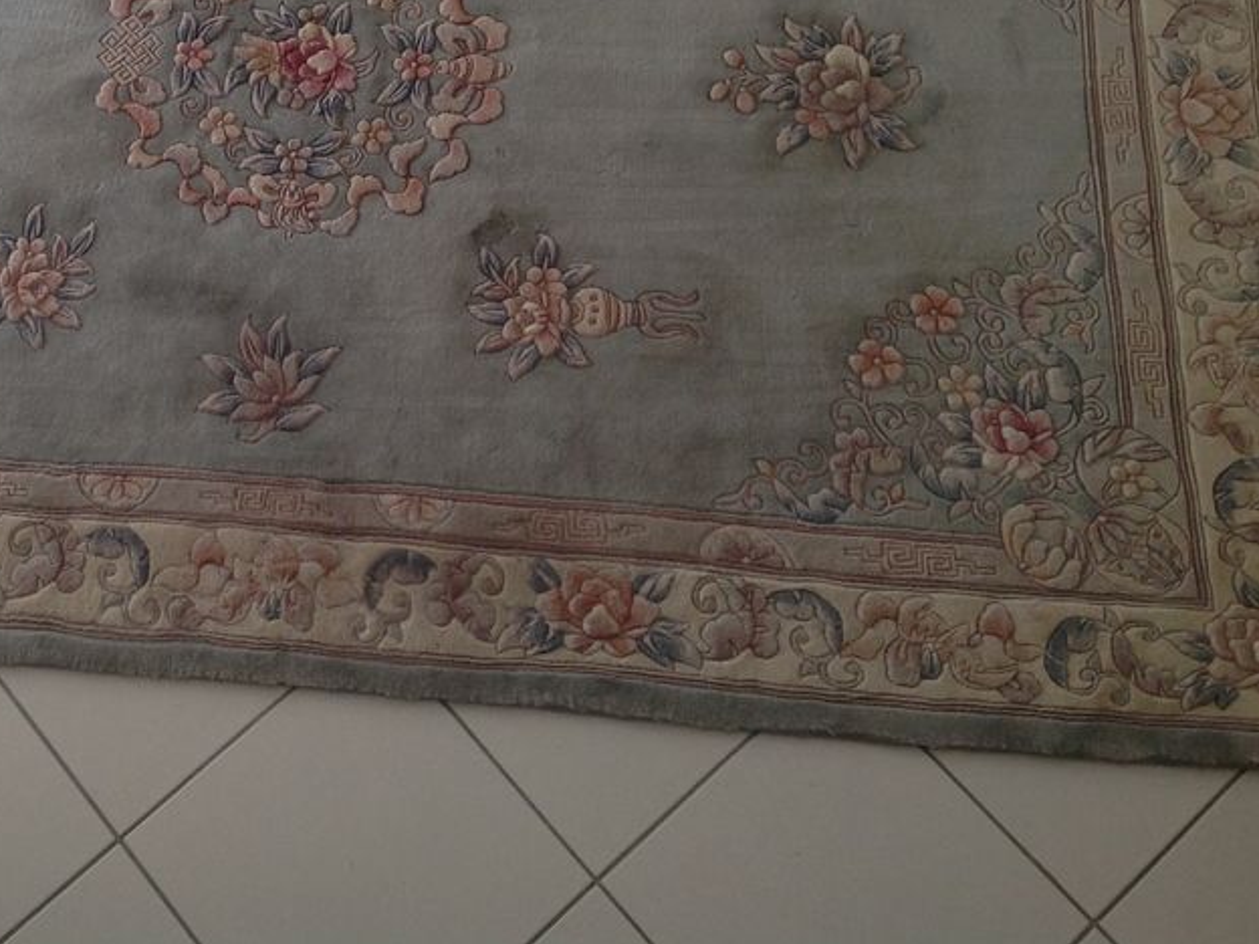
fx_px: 2037
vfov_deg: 25.7
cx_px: 333
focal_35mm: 56
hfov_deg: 33.7
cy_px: 199
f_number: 2.4
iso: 80
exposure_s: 1/120
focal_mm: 4.28
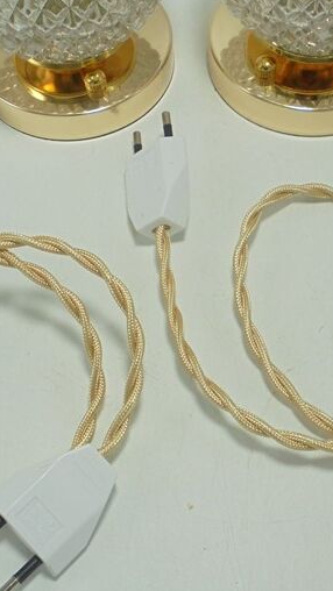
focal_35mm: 56
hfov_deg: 21.5
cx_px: 166
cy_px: 219
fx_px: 878
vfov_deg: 37.0
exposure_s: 1/100
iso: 100
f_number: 3.7
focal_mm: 5.3
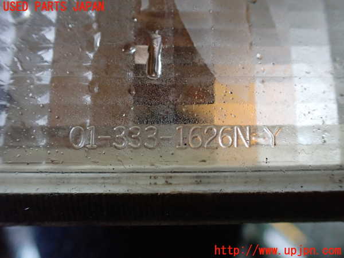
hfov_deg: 60.0
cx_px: 172
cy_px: 129
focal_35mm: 30
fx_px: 298
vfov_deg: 46.8
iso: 800
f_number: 2.3
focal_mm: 5.4
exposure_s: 1/40
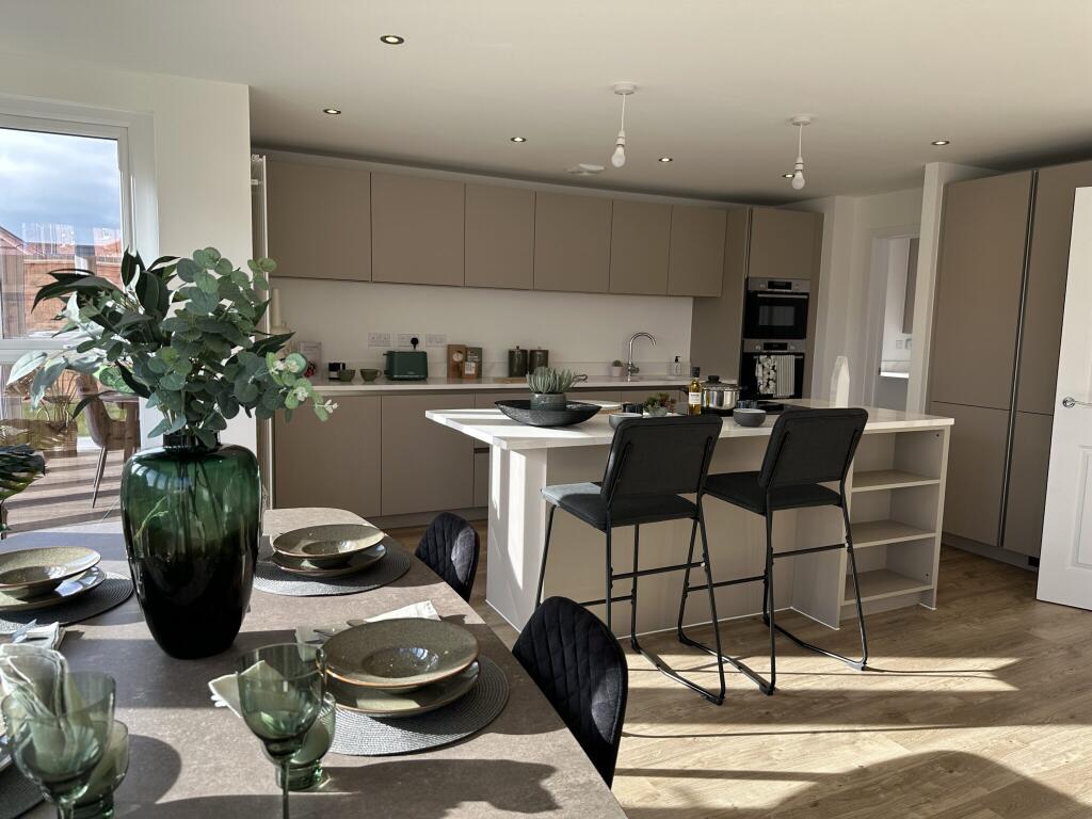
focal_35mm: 24
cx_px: 546
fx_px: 757
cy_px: 410
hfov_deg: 71.6
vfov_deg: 56.8
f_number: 1.78
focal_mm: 6.86
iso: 80
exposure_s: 1/377
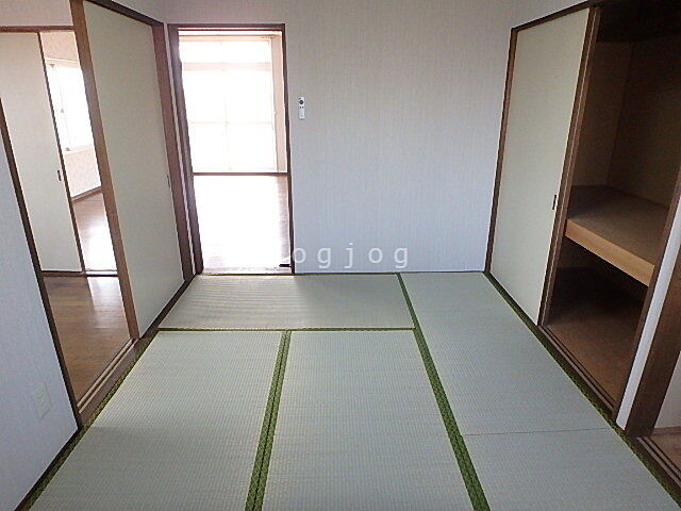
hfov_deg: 79.0
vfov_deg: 63.4
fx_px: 413
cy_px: 256
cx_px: 340
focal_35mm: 21
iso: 500
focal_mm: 3.7
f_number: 3.5
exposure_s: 1/125
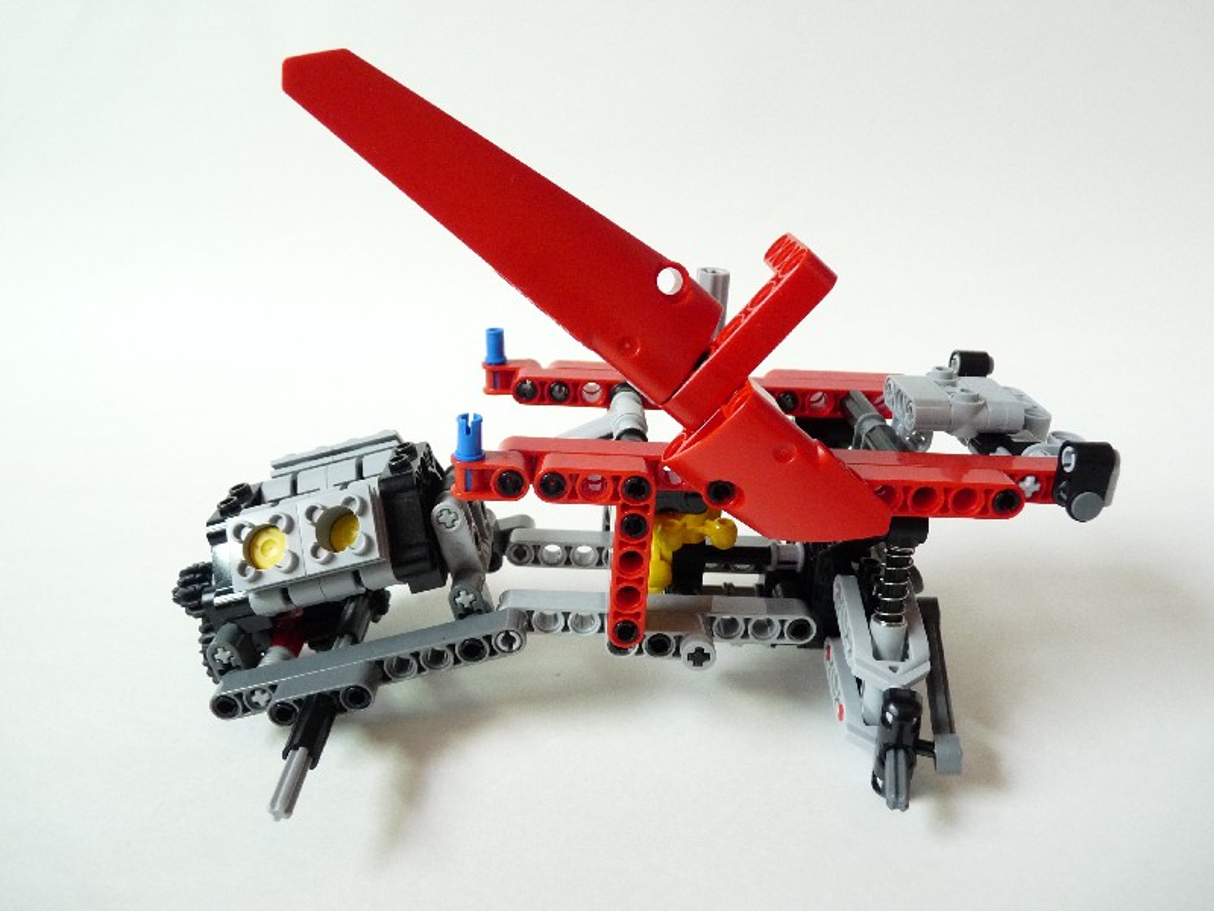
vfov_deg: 51.4
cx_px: 607
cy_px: 456
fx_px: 947
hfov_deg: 65.3
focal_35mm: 27
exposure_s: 1/30
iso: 250
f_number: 2.8
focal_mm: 4.8
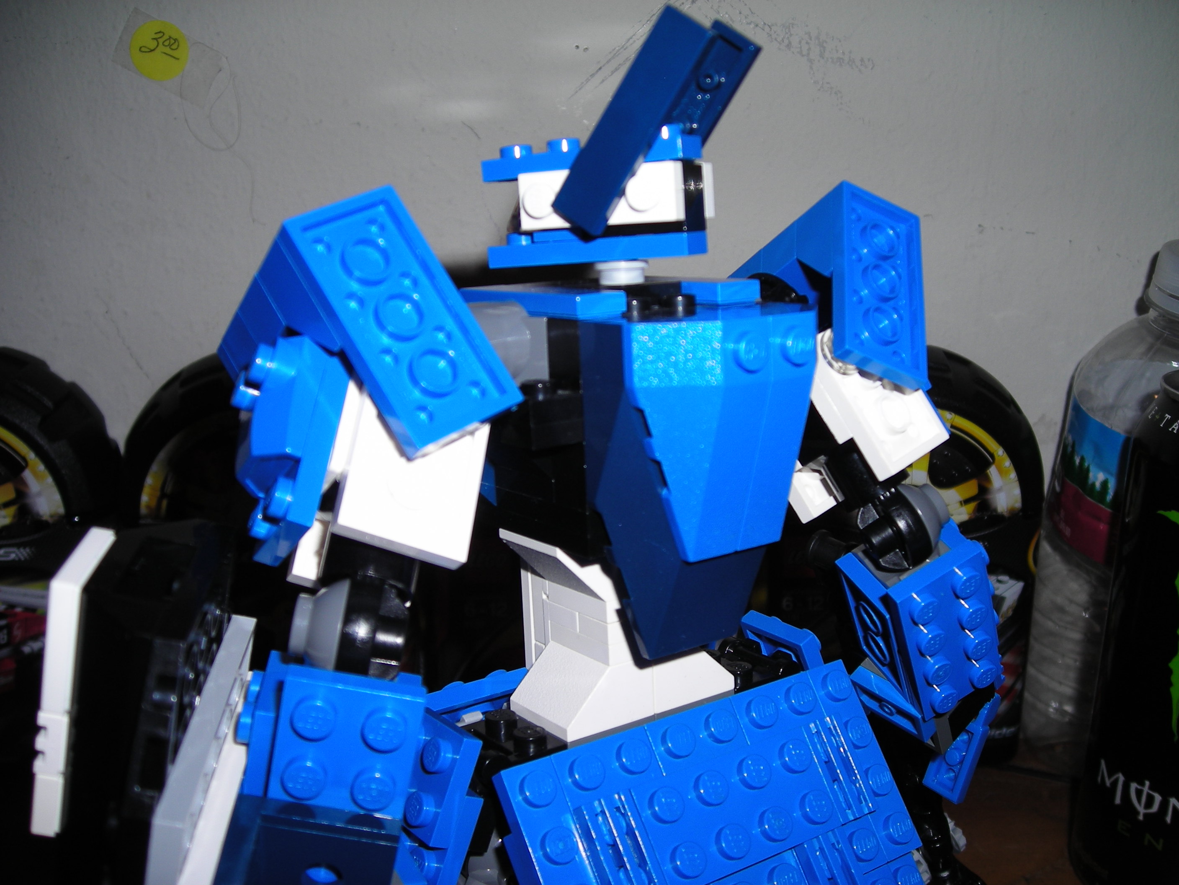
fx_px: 1294
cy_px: 442
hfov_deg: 49.0
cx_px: 590
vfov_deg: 37.7
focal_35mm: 38
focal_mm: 6.3
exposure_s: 1/60
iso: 50
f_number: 3.2
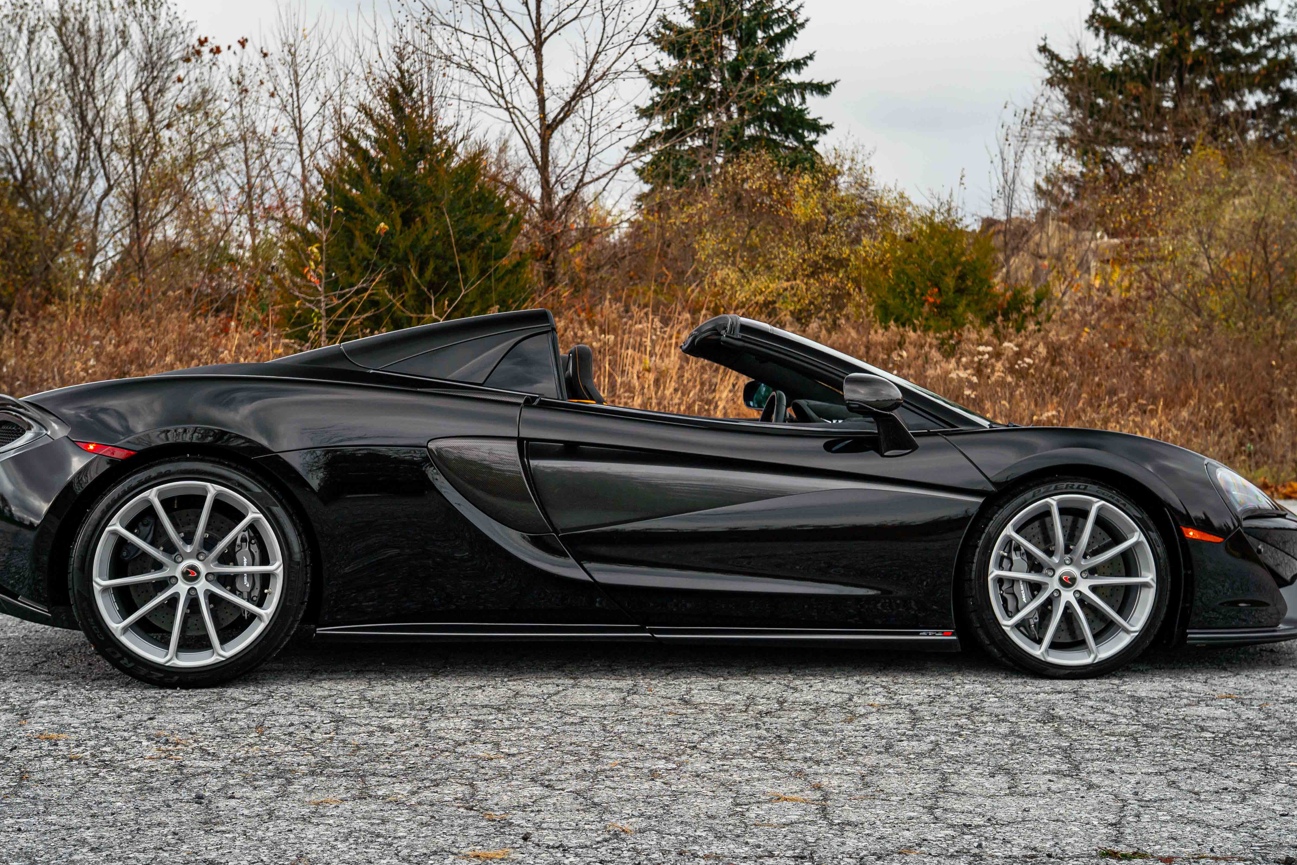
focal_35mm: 60
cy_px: 417
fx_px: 2166
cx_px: 632
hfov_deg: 33.3
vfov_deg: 22.6
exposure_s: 1/320
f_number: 5.6
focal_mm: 49.1
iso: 100
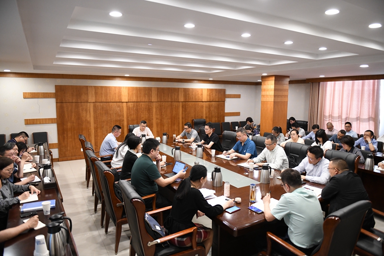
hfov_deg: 73.8
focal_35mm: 24
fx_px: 256
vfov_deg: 53.1
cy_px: 128
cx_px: 192
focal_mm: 24
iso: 2500
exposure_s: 1/160
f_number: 2.8
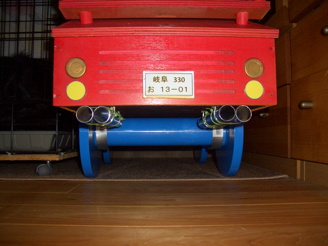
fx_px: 332
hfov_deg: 52.6
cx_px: 164
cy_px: 123
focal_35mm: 35
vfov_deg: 40.7
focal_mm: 5.8
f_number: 2.6
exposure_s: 1/60
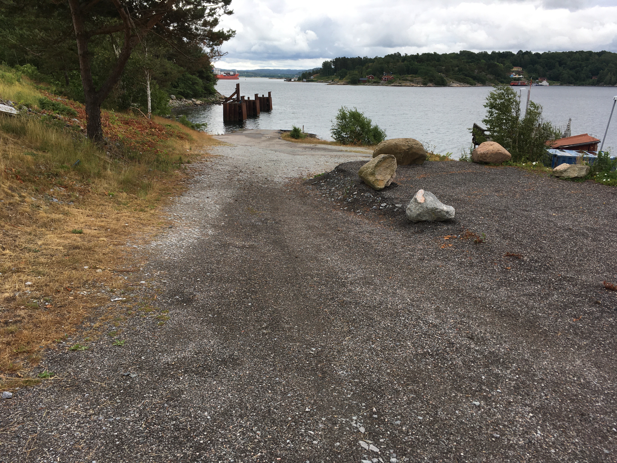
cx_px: 308
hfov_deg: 61.7
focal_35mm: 29
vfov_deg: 48.2
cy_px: 232
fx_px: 517
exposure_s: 1/386
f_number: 2.2
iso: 25
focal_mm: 4.15
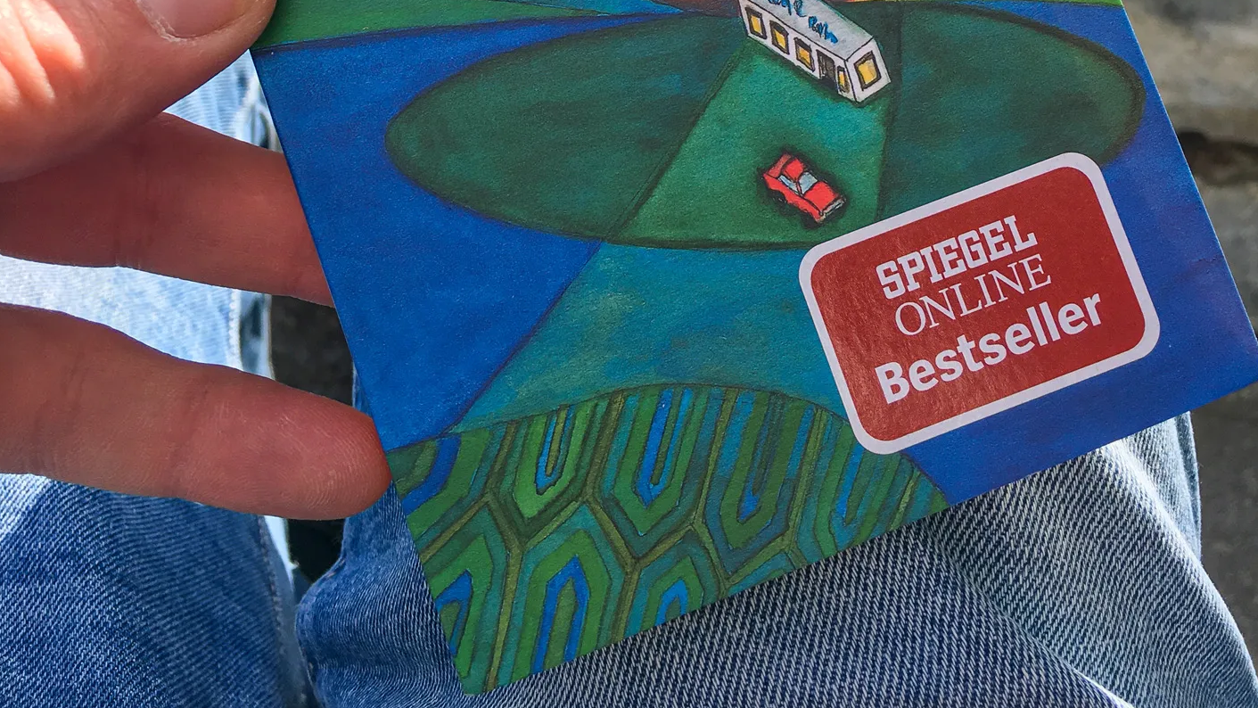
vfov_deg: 25.2
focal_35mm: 43
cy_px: -123
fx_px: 1434
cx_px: 621
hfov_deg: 47.4
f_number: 2.2
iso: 25
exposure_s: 1/500
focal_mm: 4.15
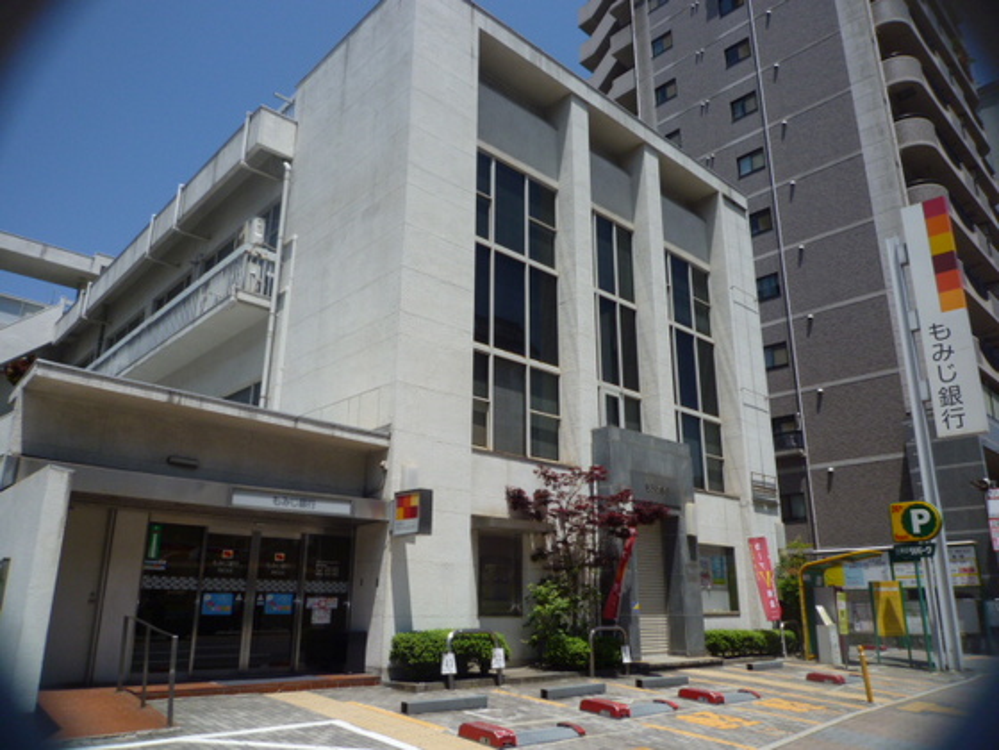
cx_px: 500
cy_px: 375
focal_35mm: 25
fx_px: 721
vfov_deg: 54.9
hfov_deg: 69.4
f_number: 4.5
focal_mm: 4.4
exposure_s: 1/640
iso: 100
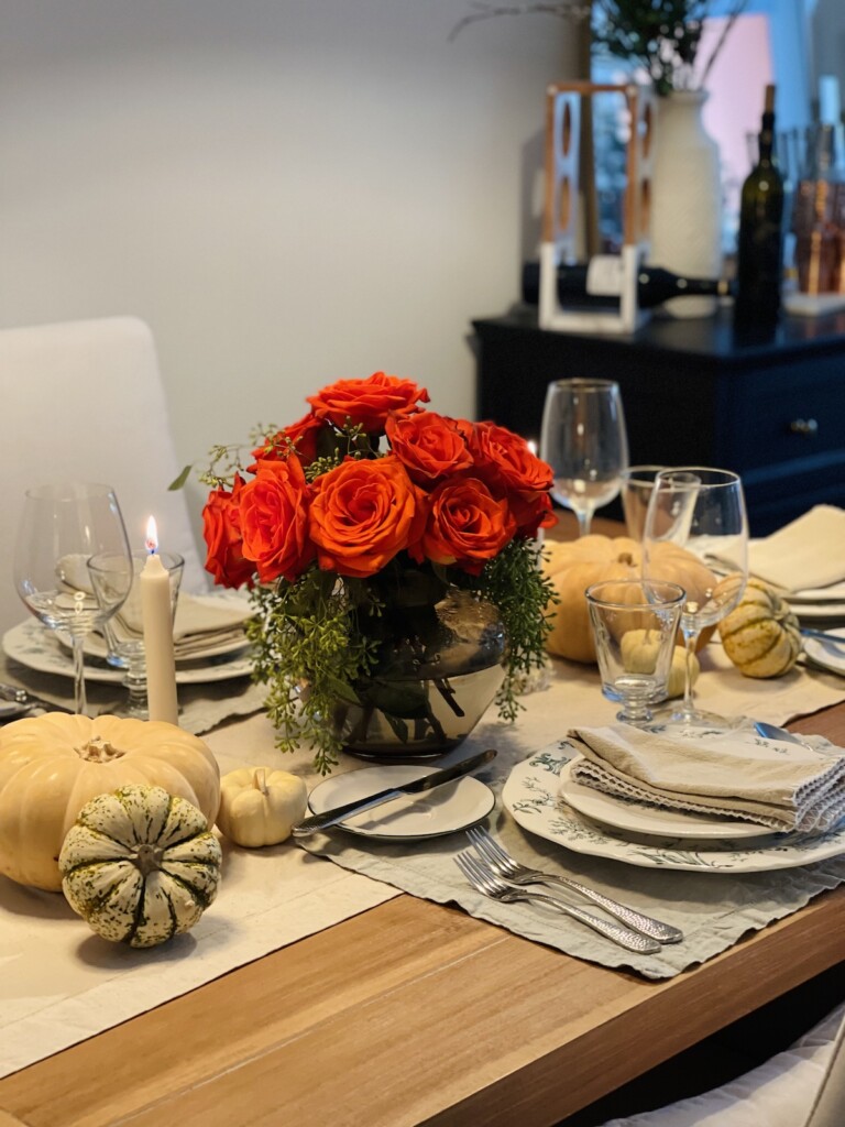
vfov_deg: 30.3
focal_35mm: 64
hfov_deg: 22.9
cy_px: 564
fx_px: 2083
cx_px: 422
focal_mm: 7.5
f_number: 2.2
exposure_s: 1/30
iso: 320
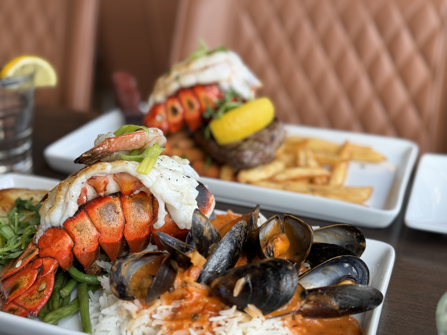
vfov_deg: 30.3
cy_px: 168
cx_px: 224
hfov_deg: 39.7
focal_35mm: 48
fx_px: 620
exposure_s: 1/175
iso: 50
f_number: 1.78
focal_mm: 6.86
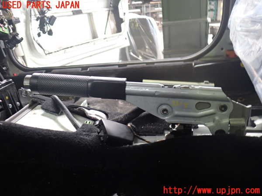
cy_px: 98
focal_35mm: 30
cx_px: 131
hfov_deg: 60.0
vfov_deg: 46.8
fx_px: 227
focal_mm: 5.4
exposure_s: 1/30
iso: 320
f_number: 2.3
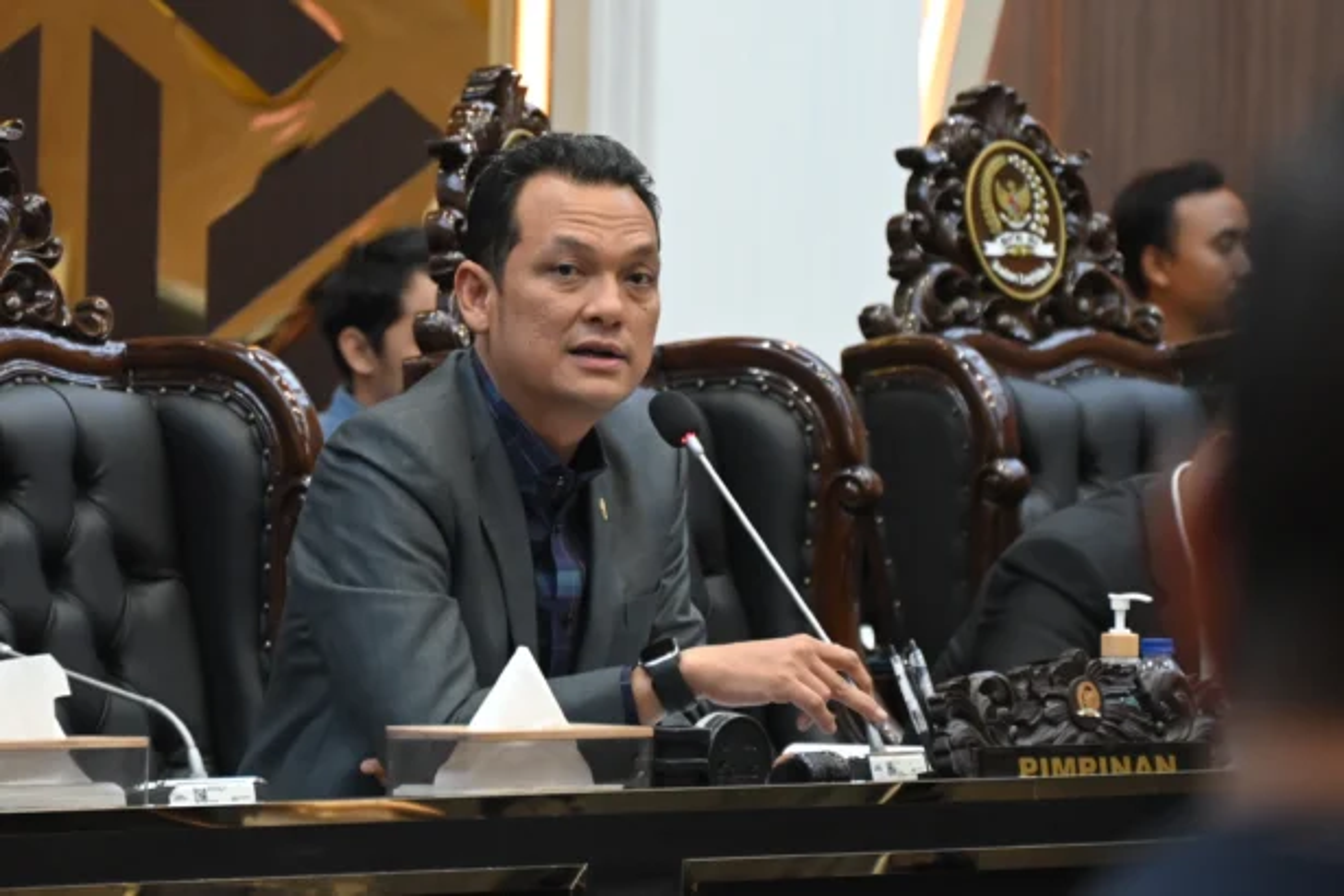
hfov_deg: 11.4
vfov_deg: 7.6
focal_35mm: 180
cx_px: 672
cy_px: 448
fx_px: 6719
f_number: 6.3
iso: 4000
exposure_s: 1/125
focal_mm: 180
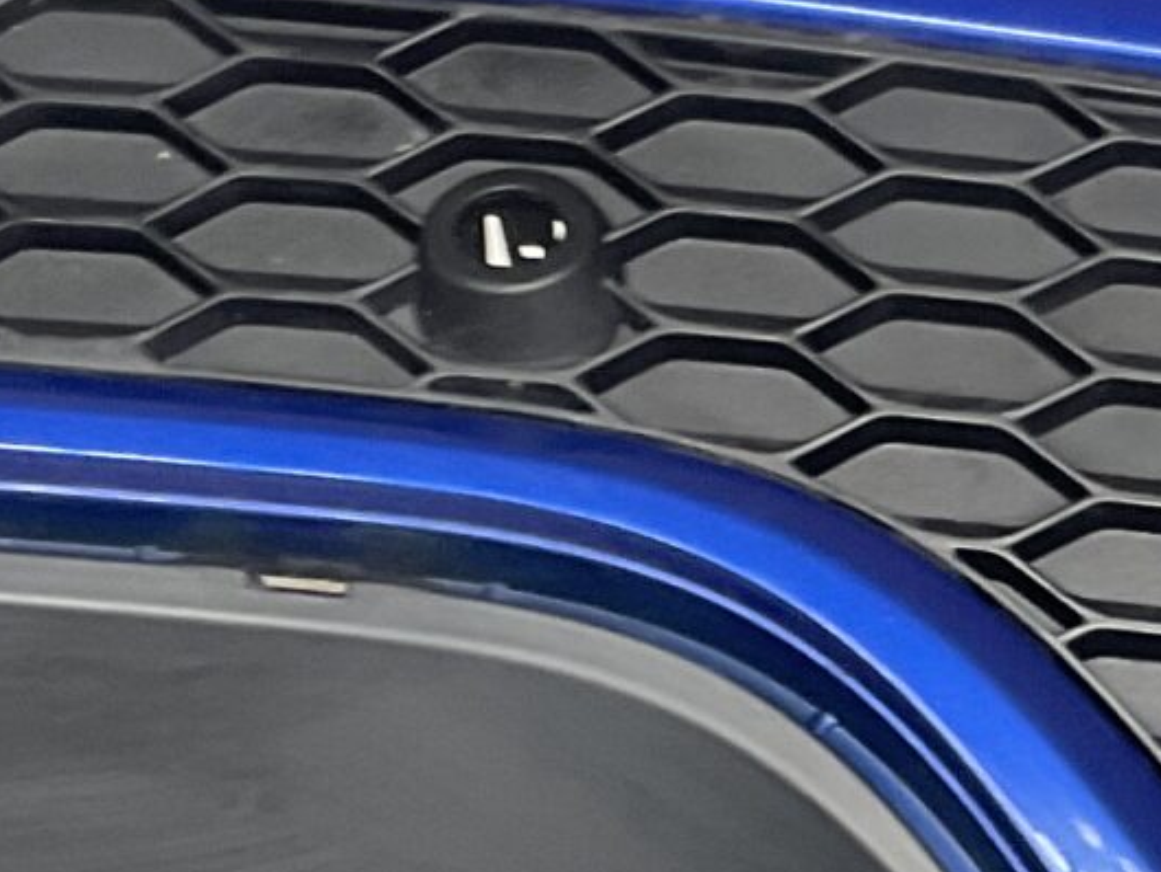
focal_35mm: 140
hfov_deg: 13.9
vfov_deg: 10.5
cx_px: 1135
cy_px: 817
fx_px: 4698
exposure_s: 1/60
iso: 40
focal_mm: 3
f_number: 1.8
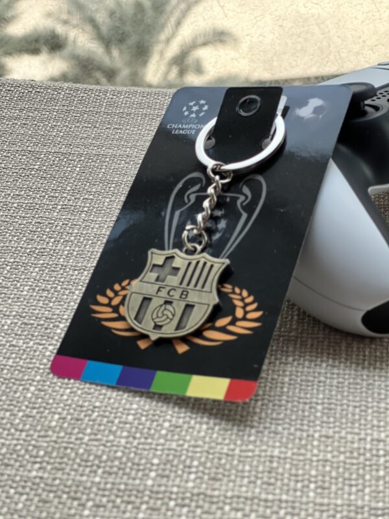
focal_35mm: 77
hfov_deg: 19.1
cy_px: 260
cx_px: 194
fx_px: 1154
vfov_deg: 25.3
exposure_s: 1/32
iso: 400
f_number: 2.8
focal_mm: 9
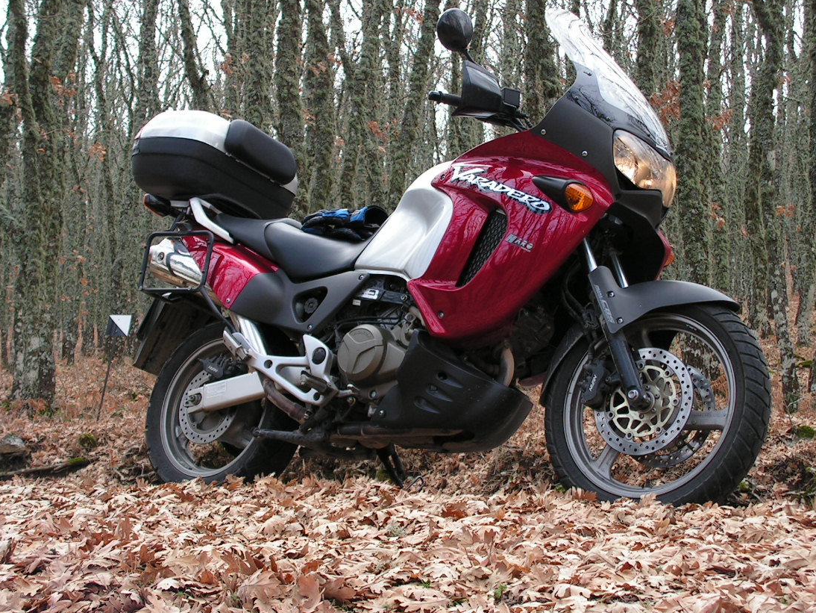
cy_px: 276
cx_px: 463
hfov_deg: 28.1
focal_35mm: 69
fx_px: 1627
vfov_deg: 21.3
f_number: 3.3
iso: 64
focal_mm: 9.9
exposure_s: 1/100
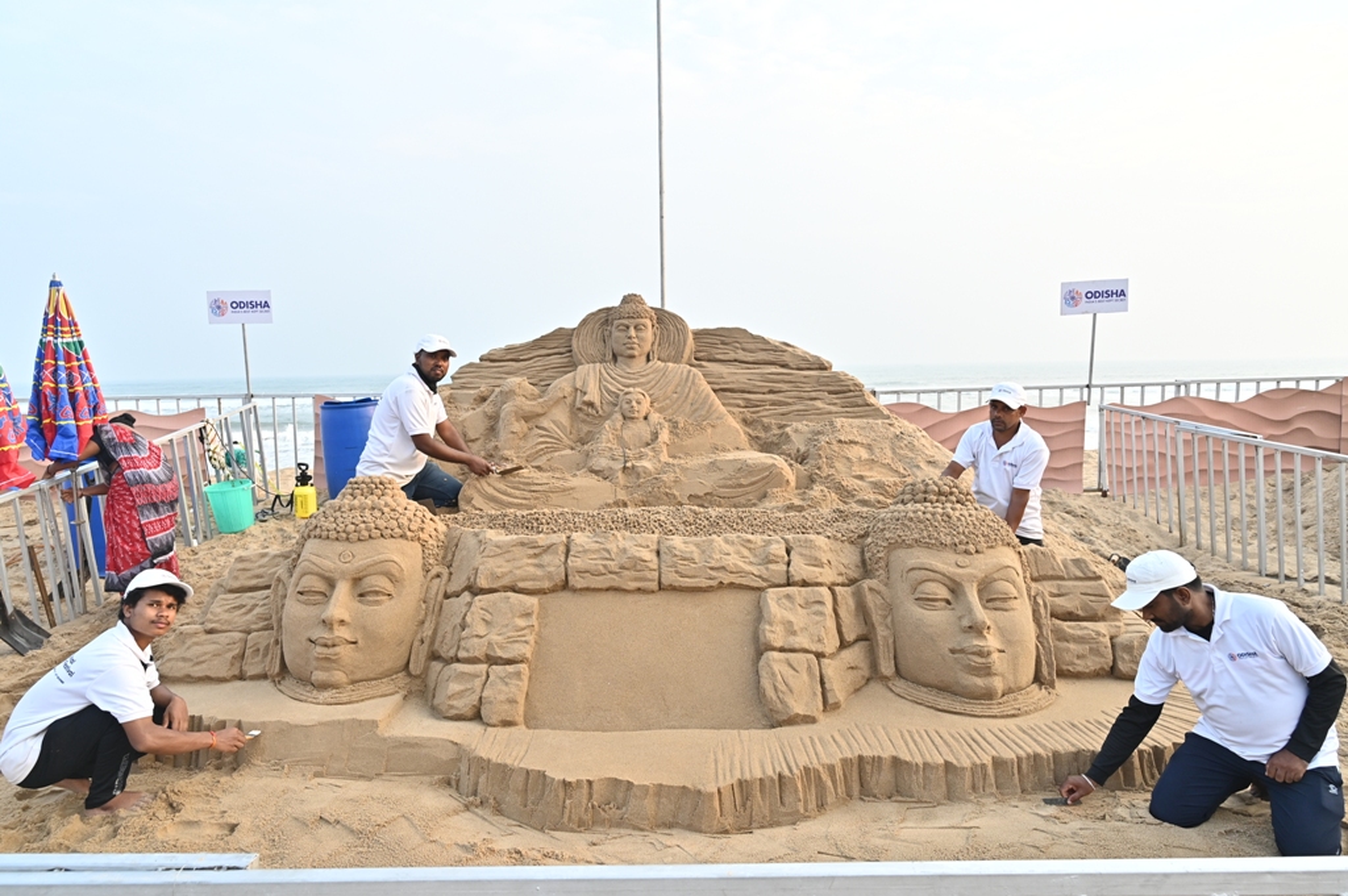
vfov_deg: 53.1
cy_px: 448
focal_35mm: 24
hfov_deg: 73.8
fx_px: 898
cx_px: 674
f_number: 7.1
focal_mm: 24
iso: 400
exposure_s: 1/125
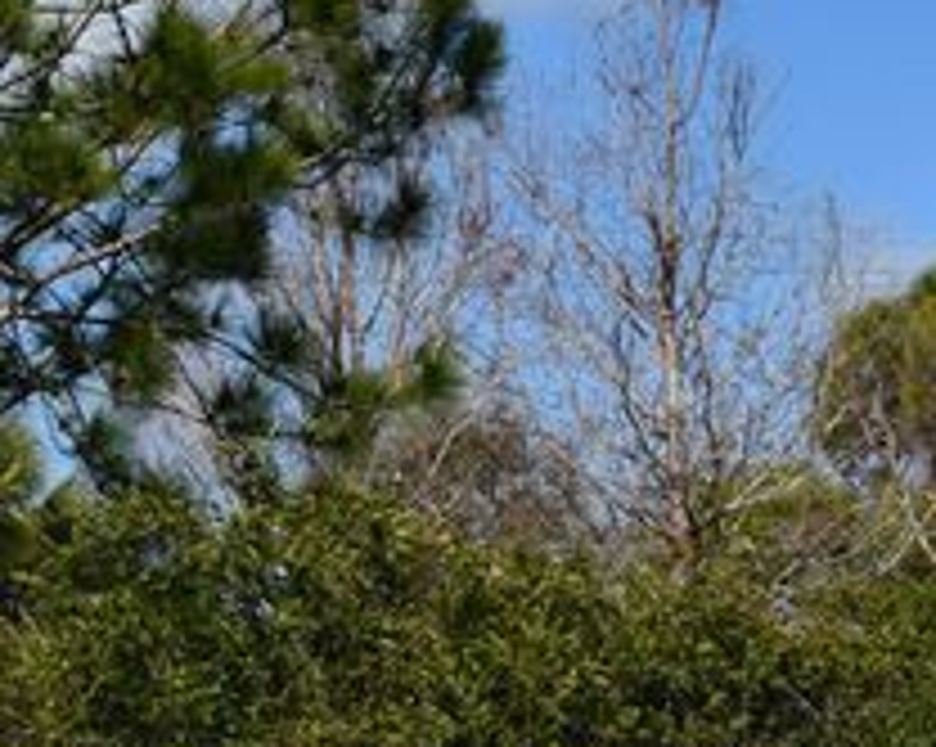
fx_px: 5120
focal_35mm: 185
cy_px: 770
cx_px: 648
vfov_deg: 8.3
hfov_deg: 10.4
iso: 100
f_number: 10
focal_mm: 32
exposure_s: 1/400
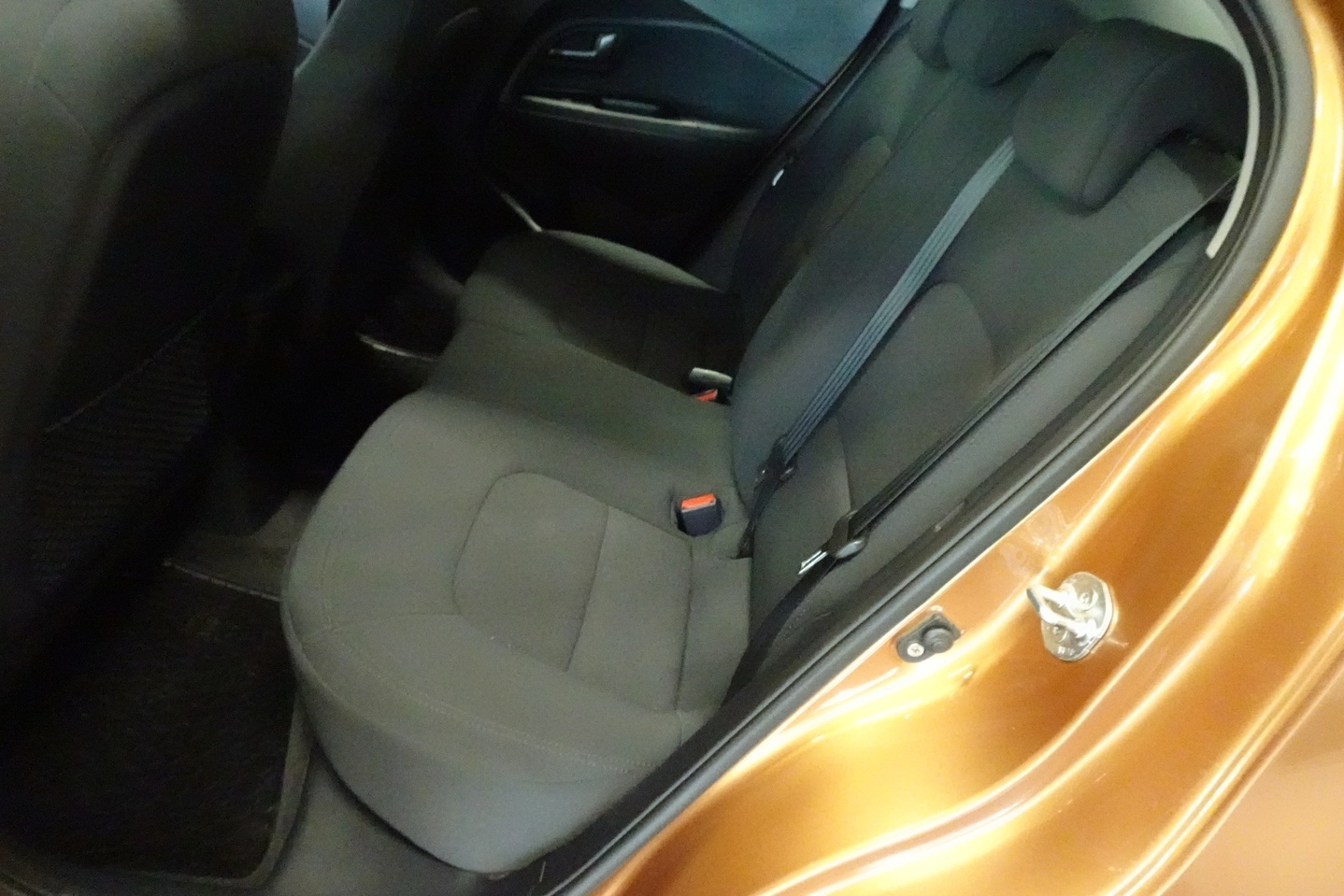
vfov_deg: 51.3
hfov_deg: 71.5
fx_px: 933
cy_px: 435
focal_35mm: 25
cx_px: 672
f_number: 3.5
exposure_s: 1/30
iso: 3200
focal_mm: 4.25
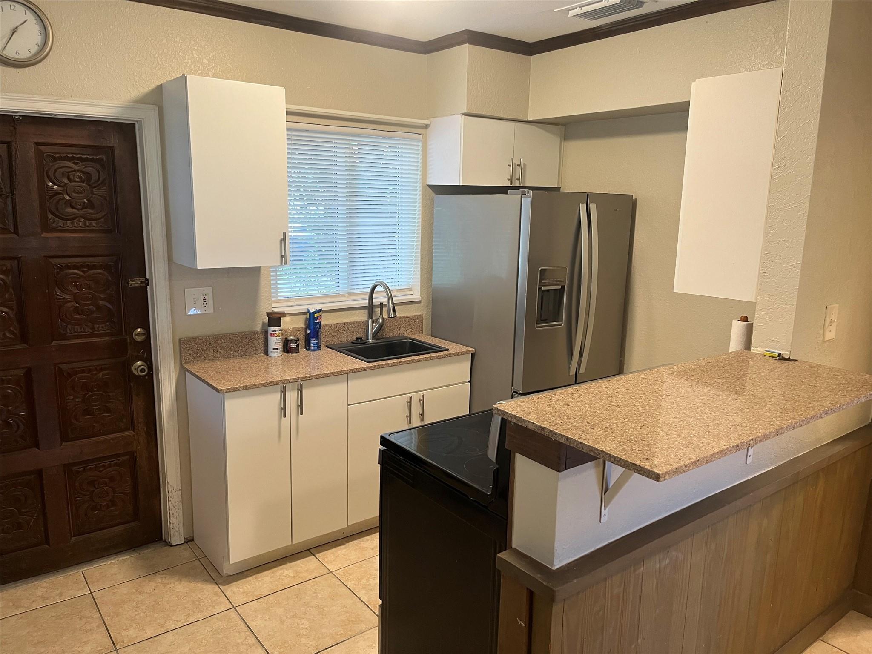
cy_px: 327
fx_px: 655
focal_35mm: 26
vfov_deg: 53.1
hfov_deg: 67.3
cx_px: 436
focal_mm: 5.1
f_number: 1.6
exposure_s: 1/60
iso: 125
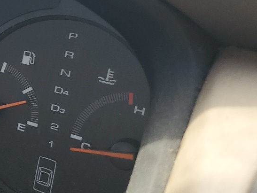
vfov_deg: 19.4
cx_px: -104
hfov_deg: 22.2
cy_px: 69
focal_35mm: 76
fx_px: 565
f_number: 1.5
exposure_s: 1/143
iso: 50
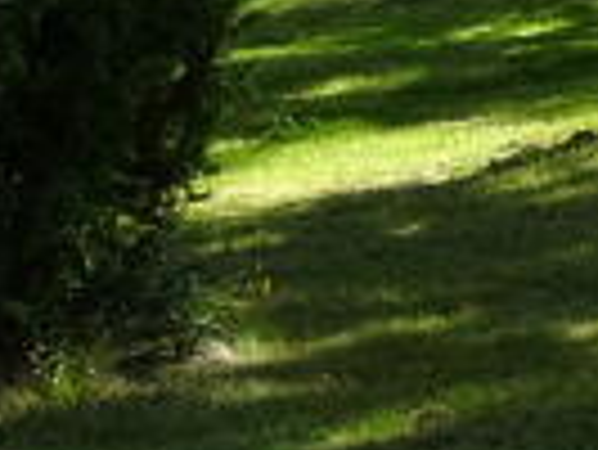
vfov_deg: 8.2
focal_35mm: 174
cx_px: 1102
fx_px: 3009
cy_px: -436
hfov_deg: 10.6
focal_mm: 4.92
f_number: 3.5
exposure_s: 1/250
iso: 80
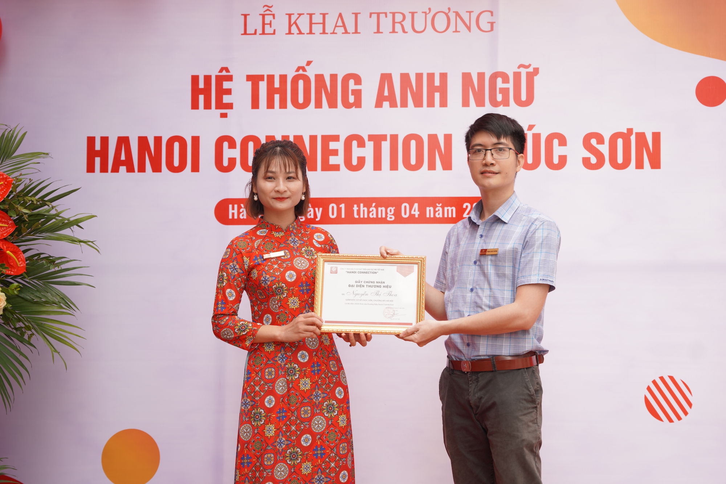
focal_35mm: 56
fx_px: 1127
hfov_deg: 35.7
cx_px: 363
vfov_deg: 24.2
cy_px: 242
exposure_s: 1/200
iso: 160
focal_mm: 55.9
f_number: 3.2
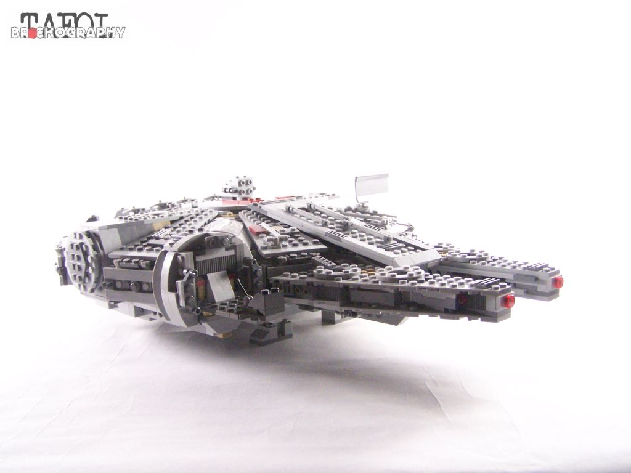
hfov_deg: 49.0
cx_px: 316
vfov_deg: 37.7
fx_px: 693
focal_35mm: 38
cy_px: 236
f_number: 3.2
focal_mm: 6.3
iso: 400
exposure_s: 1/45
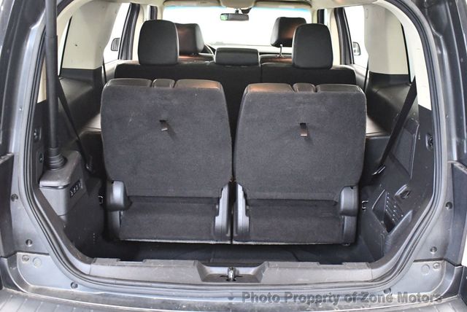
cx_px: 234
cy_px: 156
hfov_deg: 53.1
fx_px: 467
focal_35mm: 36
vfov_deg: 36.9
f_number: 3.5
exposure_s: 1/60
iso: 6400
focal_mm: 18
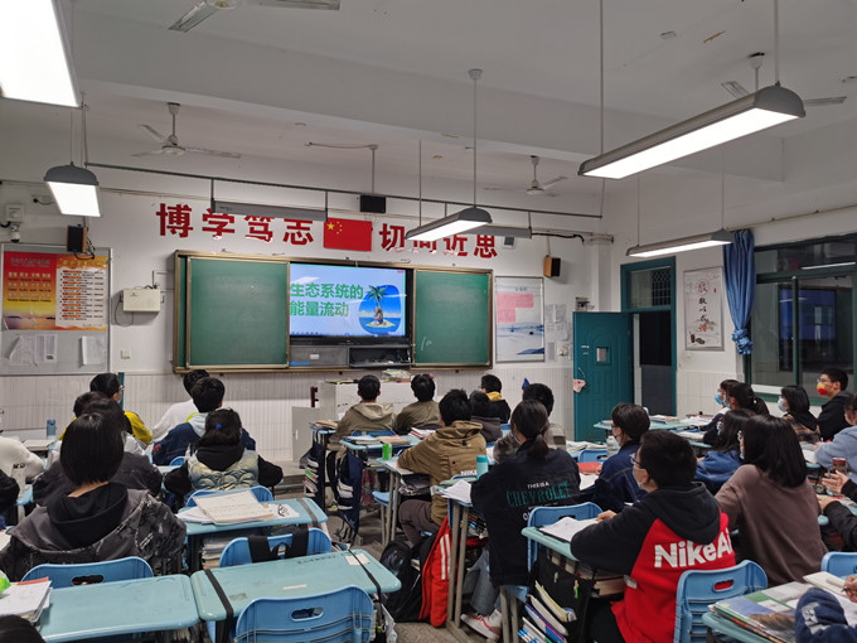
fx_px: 668
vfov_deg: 51.4
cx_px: 428
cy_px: 322
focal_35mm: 27
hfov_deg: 65.3
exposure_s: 1/100
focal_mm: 5.56
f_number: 1.6
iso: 64
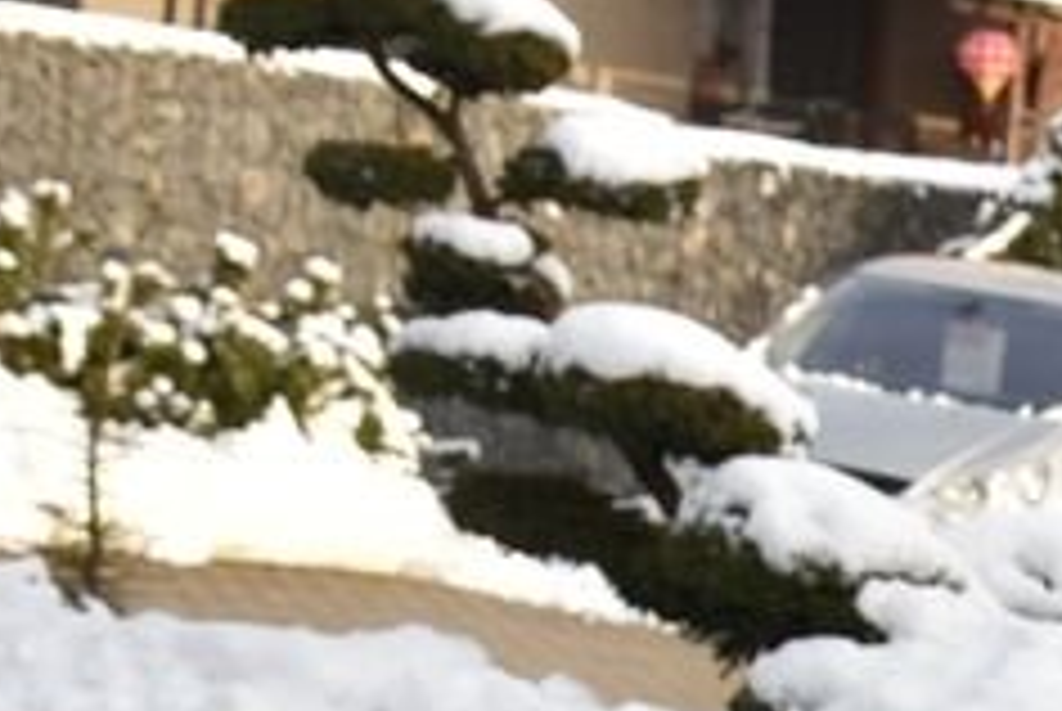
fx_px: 6144
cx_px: 2160
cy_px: 1498
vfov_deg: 6.4
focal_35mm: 208
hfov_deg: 9.2
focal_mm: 48
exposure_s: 1/250
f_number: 8
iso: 500
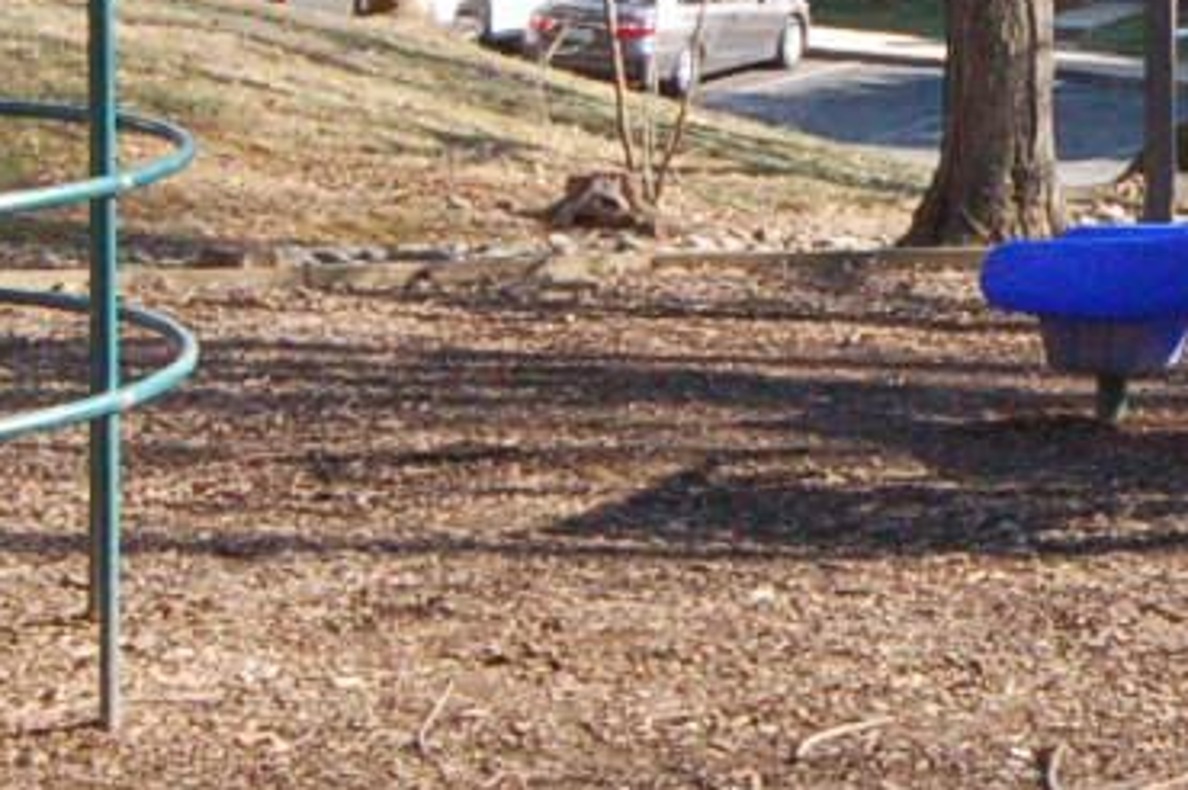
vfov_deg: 11.1
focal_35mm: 122
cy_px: -61
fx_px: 4022
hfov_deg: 16.2
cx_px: 1374
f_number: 20
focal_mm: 20
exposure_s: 1/125
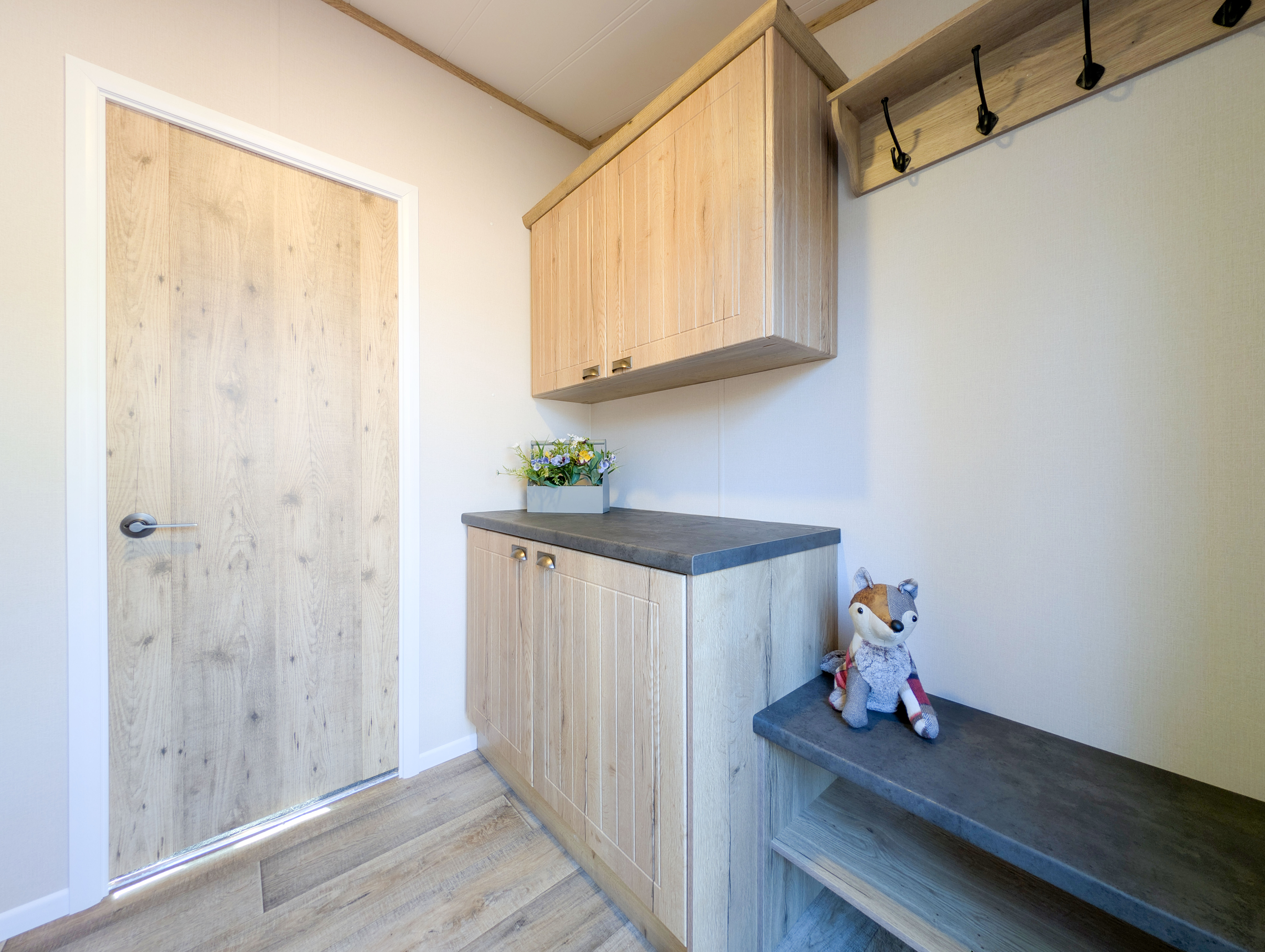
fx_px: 439
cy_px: 476
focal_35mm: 12
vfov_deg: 94.6
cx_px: 632
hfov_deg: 110.5
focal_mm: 2.23
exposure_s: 1/22.8
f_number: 1.95
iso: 35
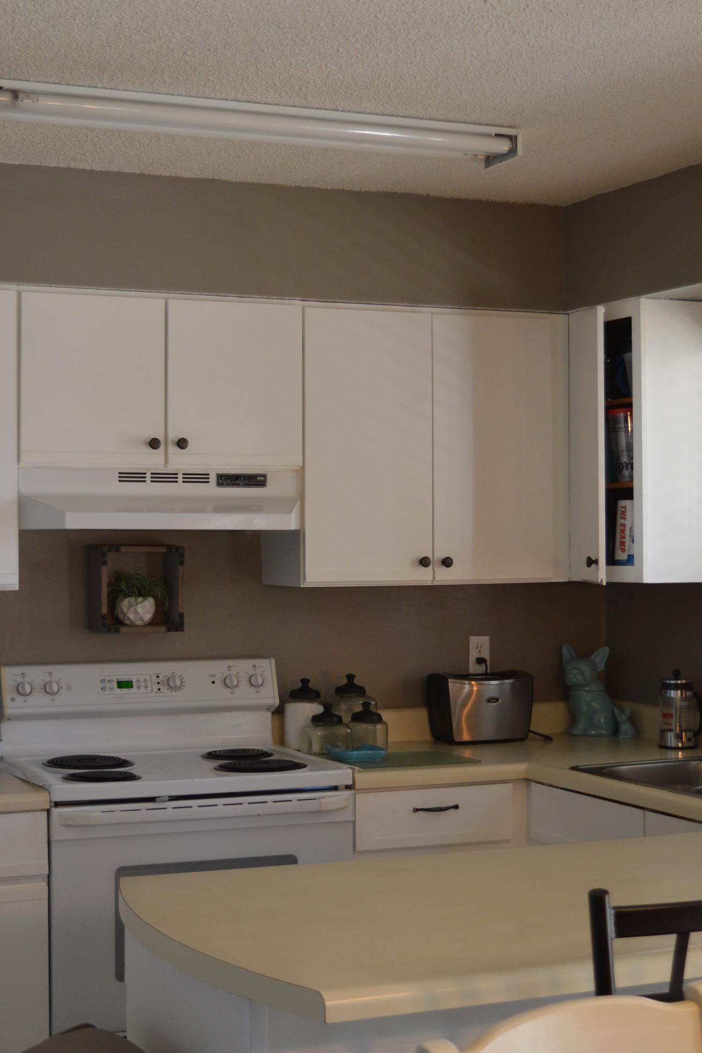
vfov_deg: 32.5
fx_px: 1806
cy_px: 521
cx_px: 367
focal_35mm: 62
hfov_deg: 22.0
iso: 400
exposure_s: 1/50
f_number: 4
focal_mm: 27
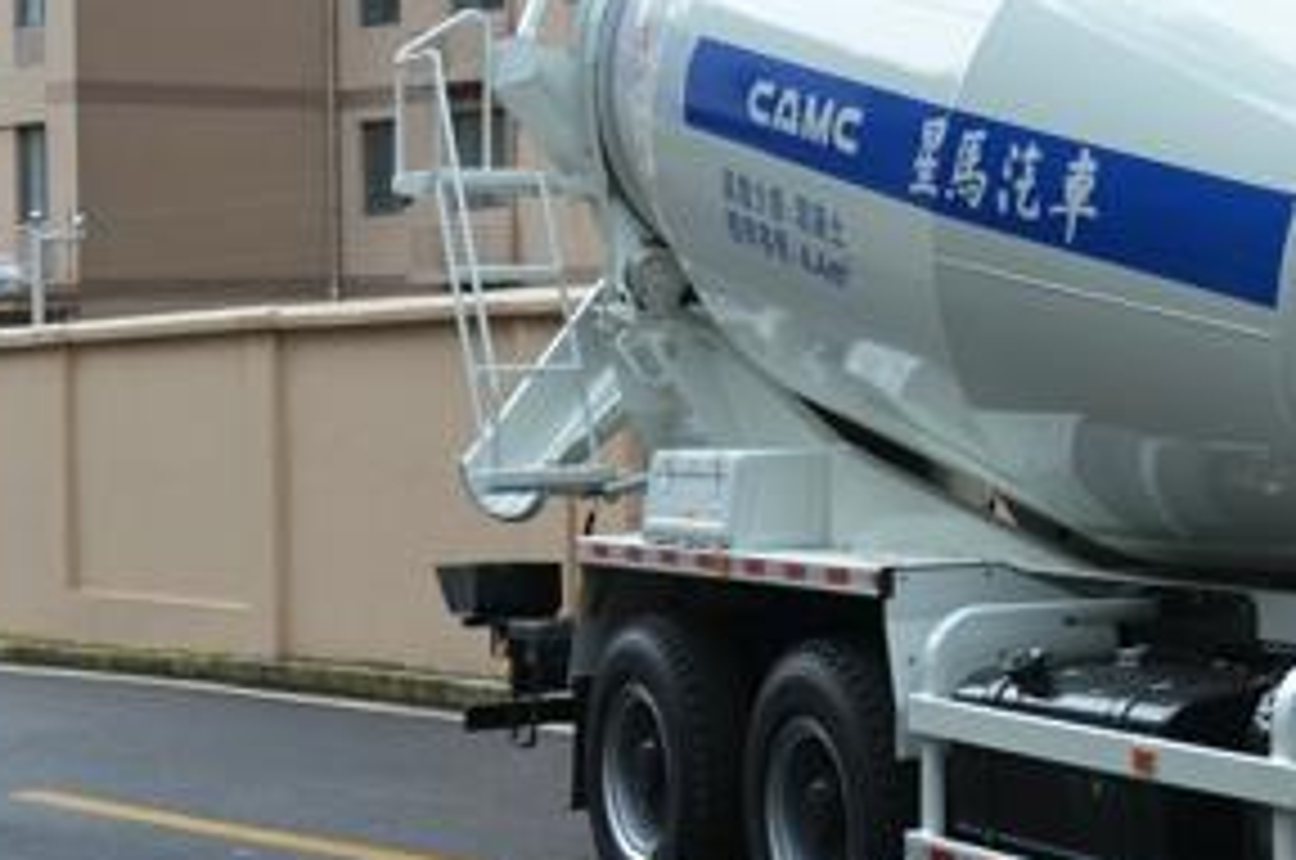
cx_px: 1665
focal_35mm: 87
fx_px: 3141
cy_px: 209
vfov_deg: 15.5
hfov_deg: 21.2
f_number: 7.1
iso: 200
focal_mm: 21
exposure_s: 1/200
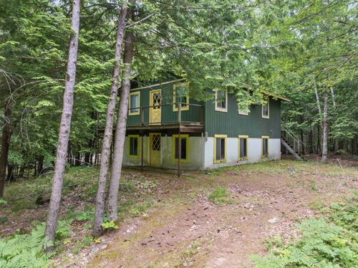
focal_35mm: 24
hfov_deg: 71.6
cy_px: 134
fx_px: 248
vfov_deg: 56.7
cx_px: 179
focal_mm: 12.29
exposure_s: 1/160
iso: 100
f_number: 2.8
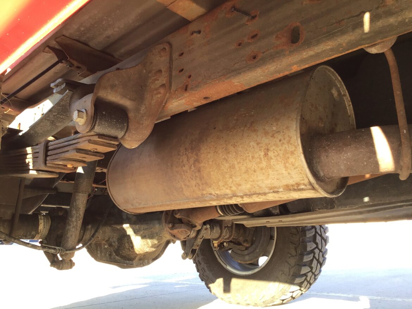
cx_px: 206
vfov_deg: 45.5
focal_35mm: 31
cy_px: 154
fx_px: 369
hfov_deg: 58.3
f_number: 2.4
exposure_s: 1/60
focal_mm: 3.3
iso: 32
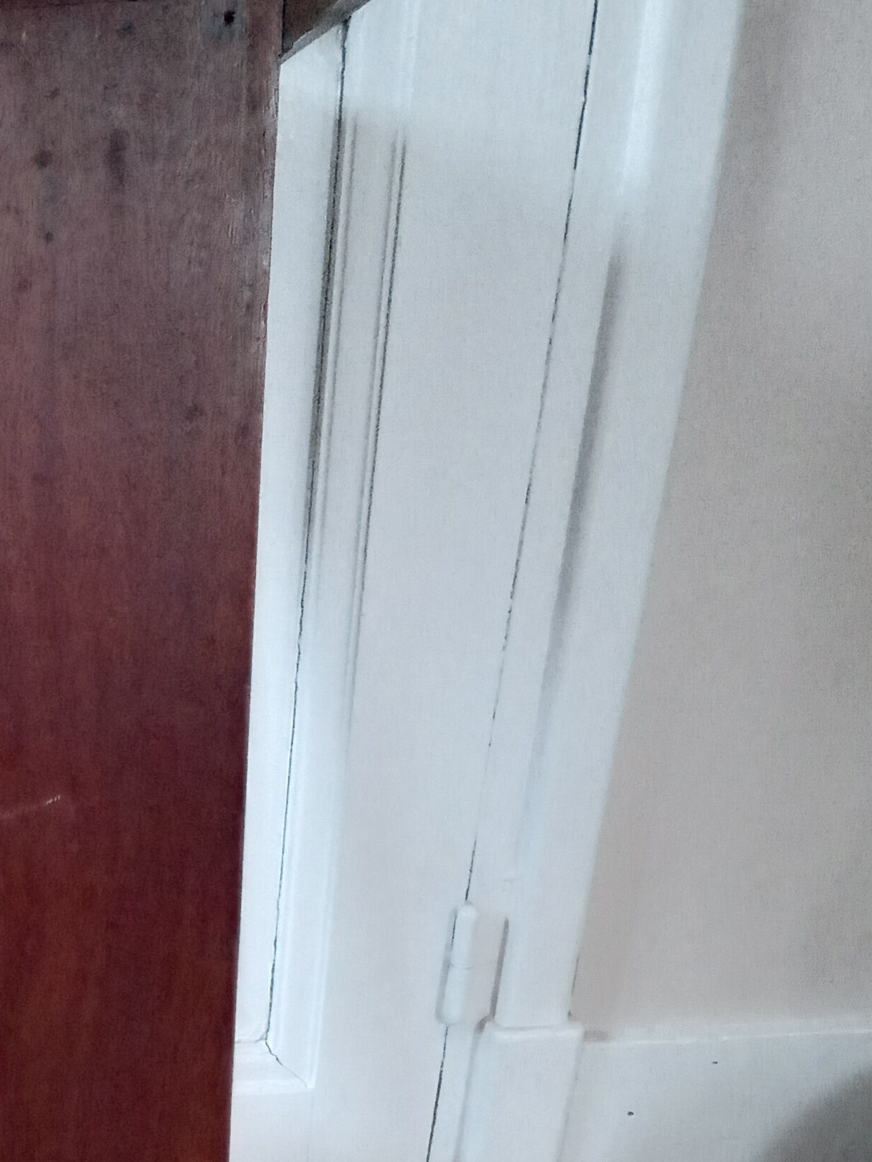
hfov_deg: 24.3
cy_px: 993
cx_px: -105
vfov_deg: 33.0
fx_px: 1880
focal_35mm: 56
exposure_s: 1/20
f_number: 2.2
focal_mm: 2.24
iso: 1114
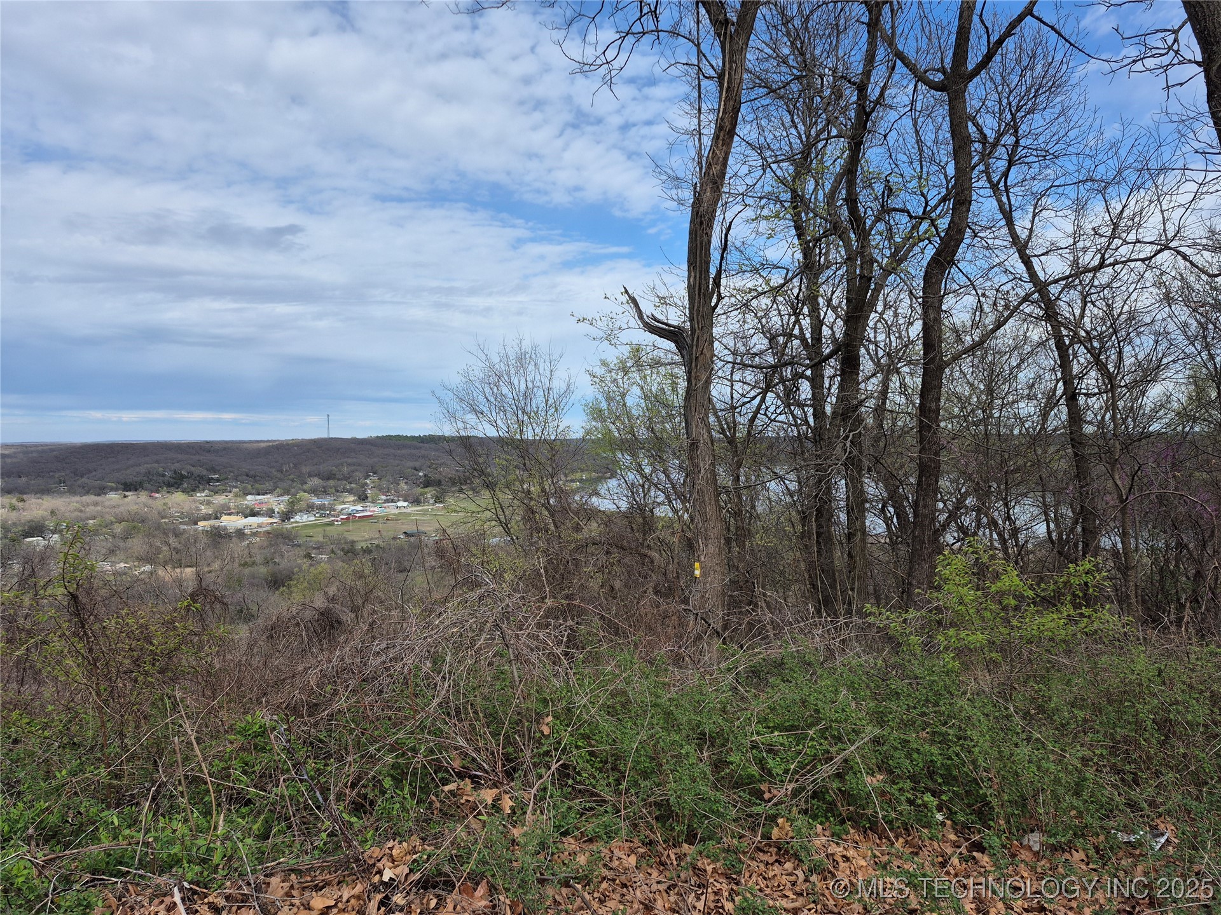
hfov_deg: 73.9
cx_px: 610
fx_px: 811
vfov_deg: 58.9
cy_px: 458
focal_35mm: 23
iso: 25
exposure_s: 1/1624
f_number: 1.8
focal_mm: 5.4
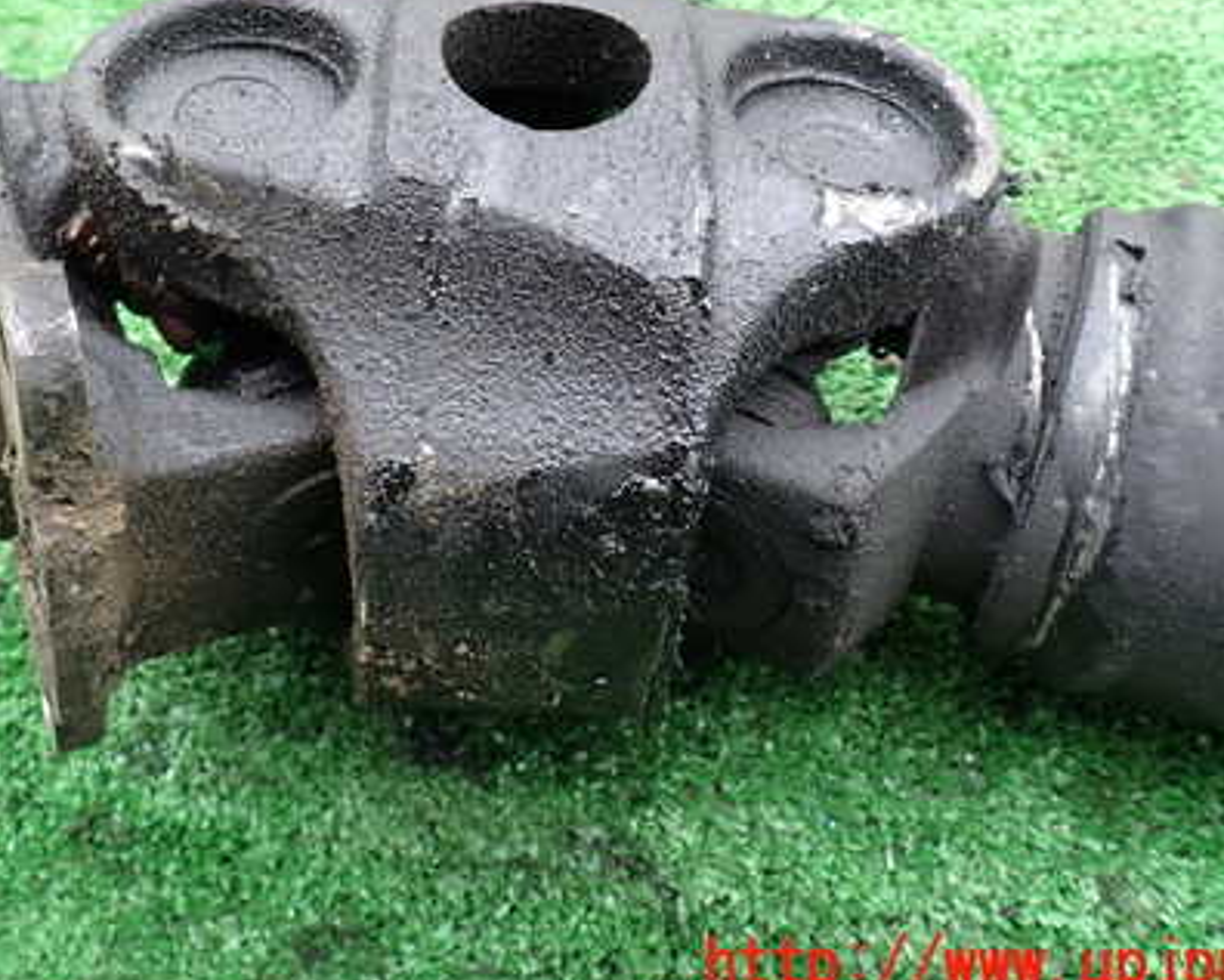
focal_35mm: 37
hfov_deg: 48.7
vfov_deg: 39.6
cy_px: 309
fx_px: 1341
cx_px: 476
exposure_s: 1/60
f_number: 2.8
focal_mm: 4.5
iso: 100
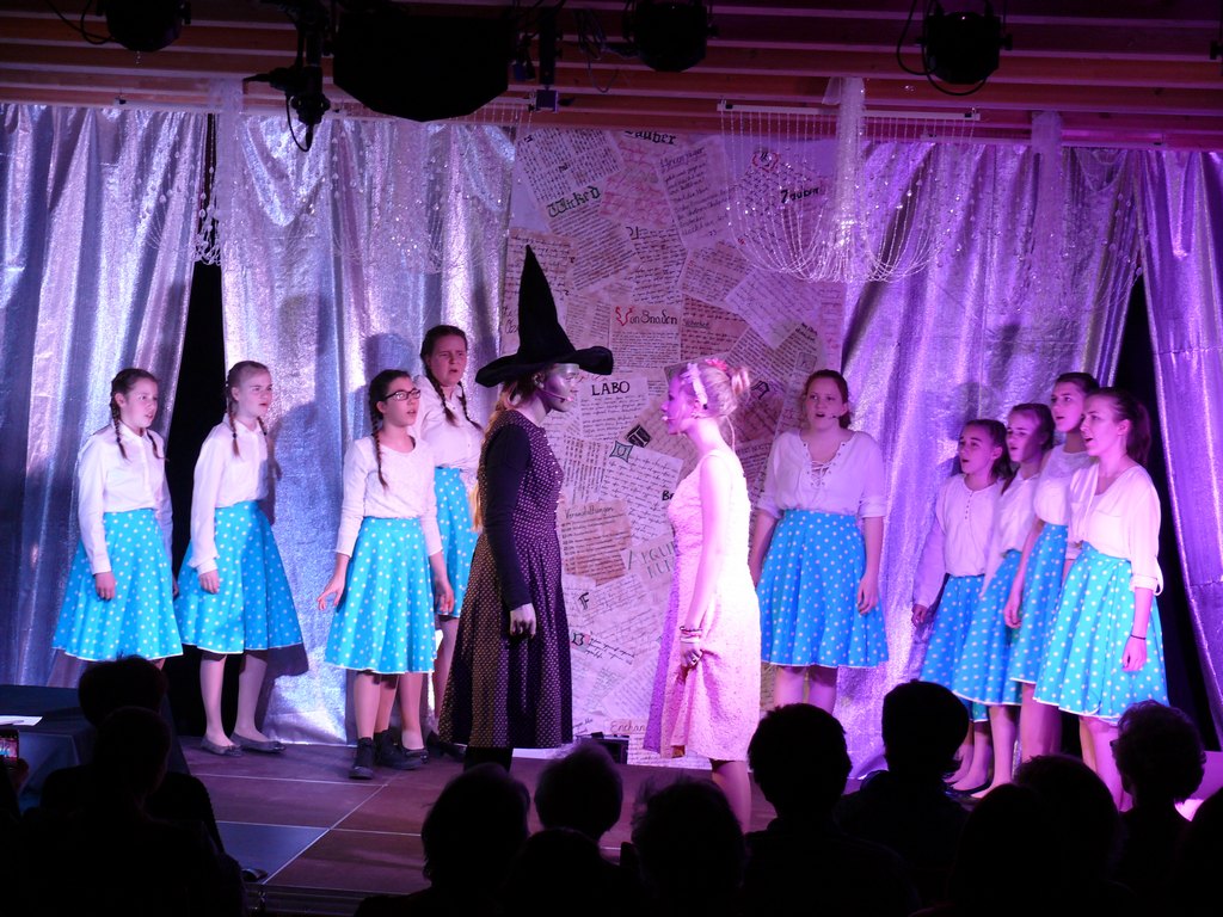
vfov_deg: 19.1
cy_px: 458
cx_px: 612
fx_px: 2720
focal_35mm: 77
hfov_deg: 25.3
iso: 160
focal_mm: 16.3
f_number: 3.2
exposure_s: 1/30
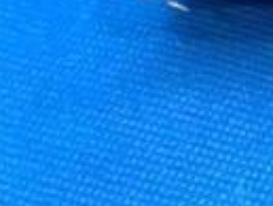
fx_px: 1018
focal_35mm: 129
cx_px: 669
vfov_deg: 10.4
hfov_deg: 12.1
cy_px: -234
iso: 160
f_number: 1.8
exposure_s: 1/60
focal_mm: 4.25
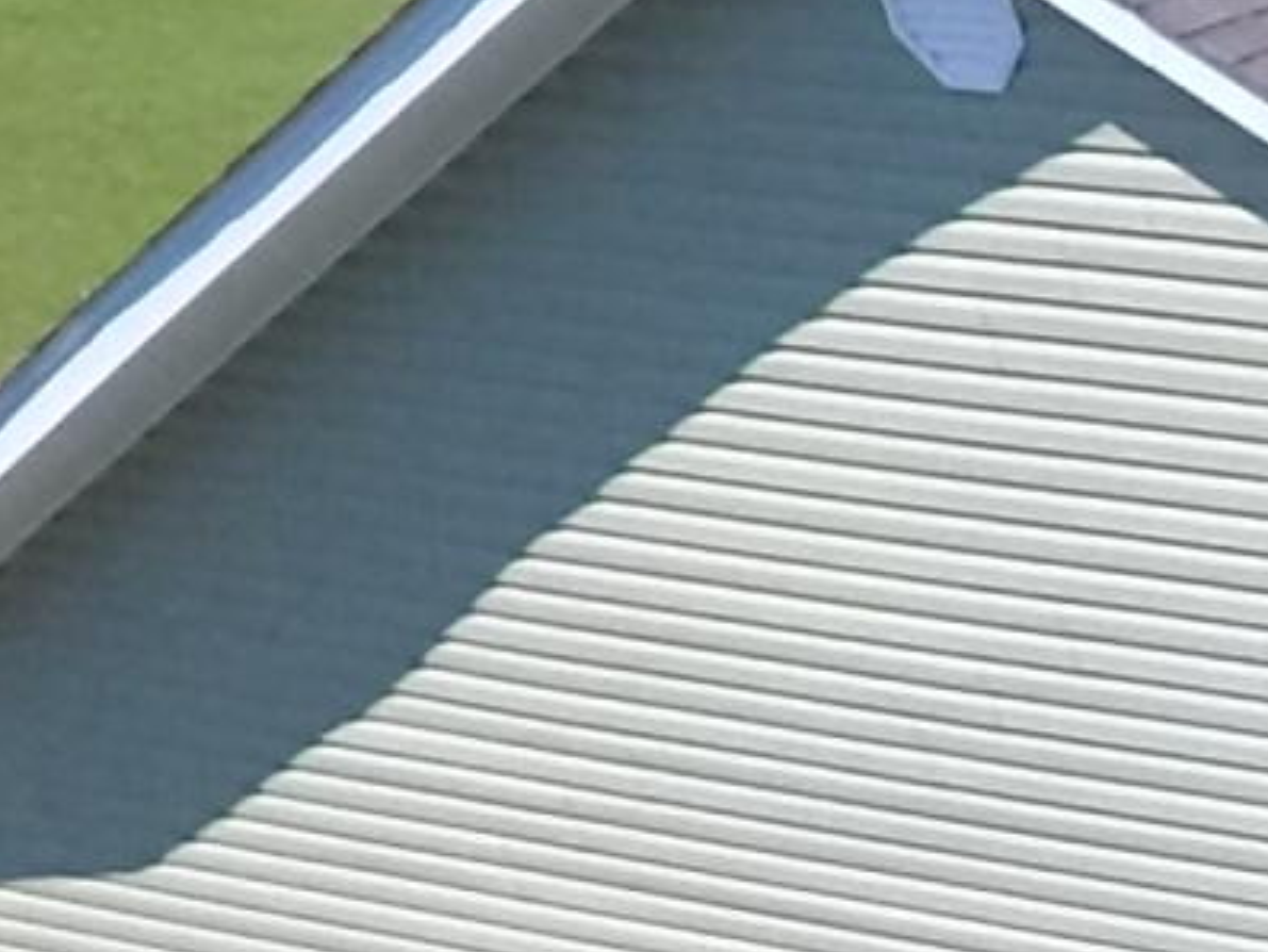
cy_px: 1380
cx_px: 4270
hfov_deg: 9.2
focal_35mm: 151
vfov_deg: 9.6
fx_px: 5533
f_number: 2.8
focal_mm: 3.61
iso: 800
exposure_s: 1/4098
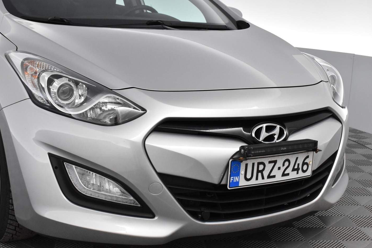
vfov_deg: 24.6
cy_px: 125
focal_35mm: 55
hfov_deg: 36.2
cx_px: 169
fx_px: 568
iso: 3200
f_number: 6.3
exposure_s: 1/160
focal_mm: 32
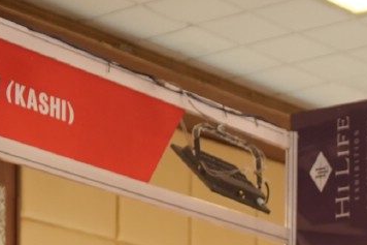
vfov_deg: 7.7
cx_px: 405
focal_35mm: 162
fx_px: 1651
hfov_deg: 12.5
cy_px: 643
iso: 800
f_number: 5
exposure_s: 1/160
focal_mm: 30
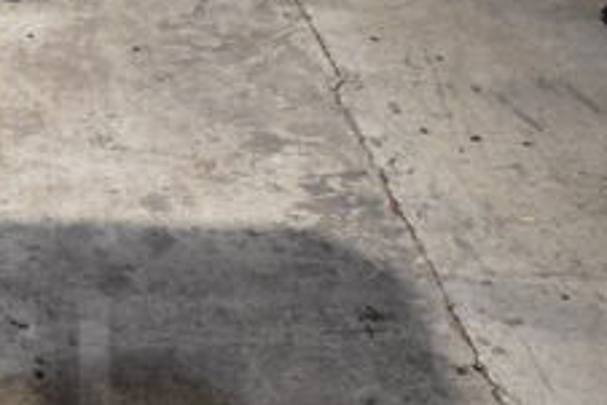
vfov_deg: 18.4
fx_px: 1232
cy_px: 357
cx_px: -64
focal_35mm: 73
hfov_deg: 25.6
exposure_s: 1/125
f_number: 3.5
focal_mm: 18
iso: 2200
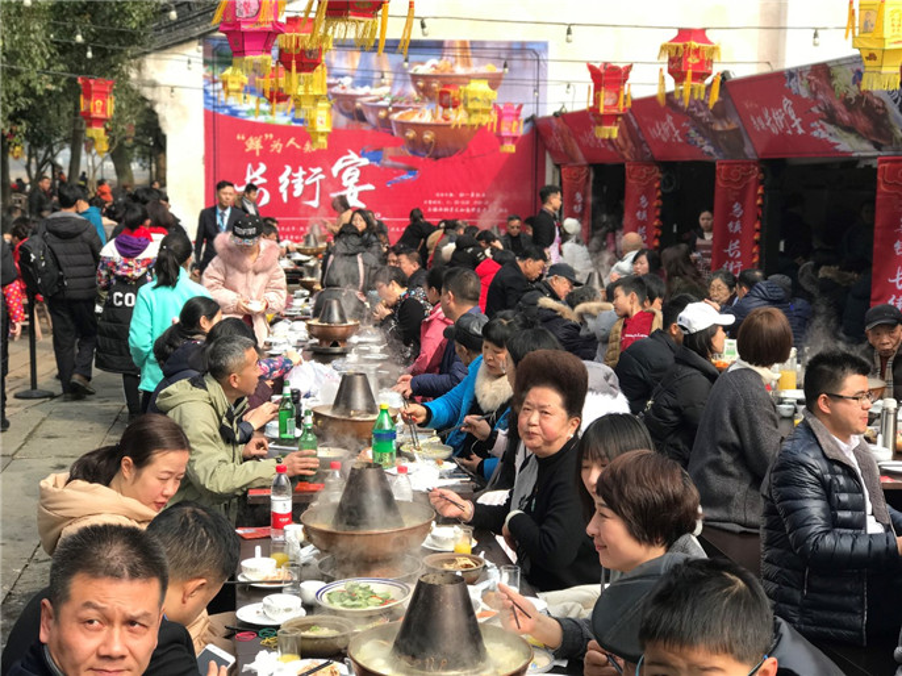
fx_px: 1485
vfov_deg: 25.6
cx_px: 451
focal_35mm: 57
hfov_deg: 33.8
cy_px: 338
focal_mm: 6.6
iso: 20
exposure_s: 1/297
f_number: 2.8
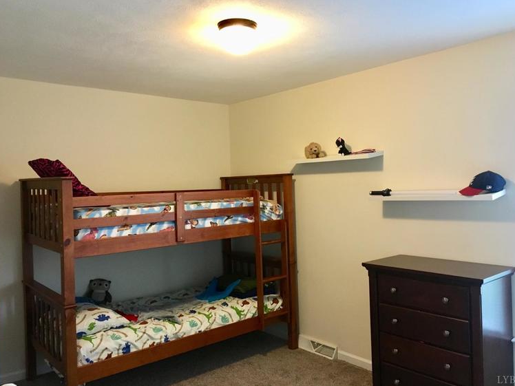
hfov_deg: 60.0
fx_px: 446
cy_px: 188
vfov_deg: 46.8
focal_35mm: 30
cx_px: 261
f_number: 2.2
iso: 200
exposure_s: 1/24
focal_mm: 4.15
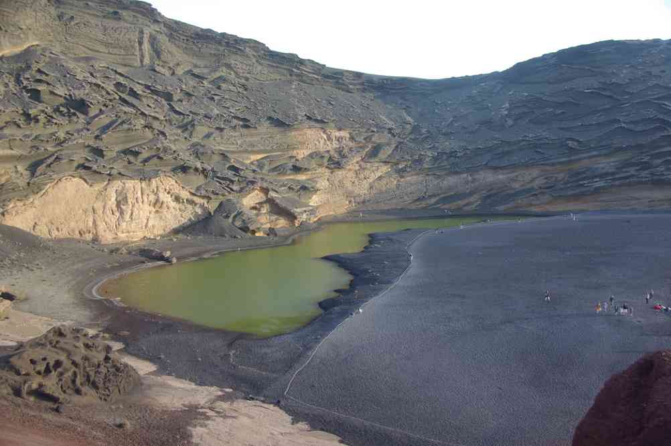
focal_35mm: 38
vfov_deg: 35.4
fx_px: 698
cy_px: 223
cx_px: 336
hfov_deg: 51.3
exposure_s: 1/60
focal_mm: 25
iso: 100
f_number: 4.5
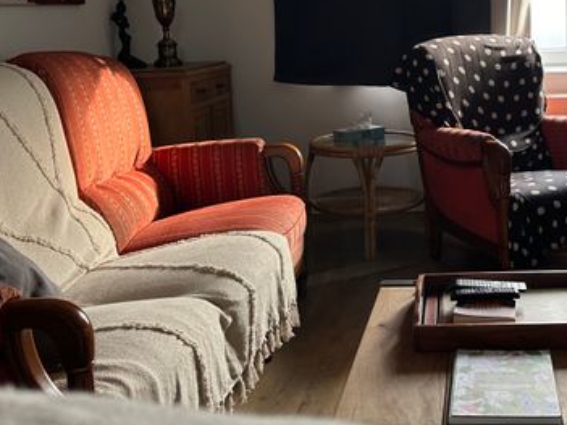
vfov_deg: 33.8
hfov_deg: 44.7
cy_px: 69
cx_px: 404
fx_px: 671
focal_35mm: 41
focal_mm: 6.86
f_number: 1.78
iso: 80
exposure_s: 1/121
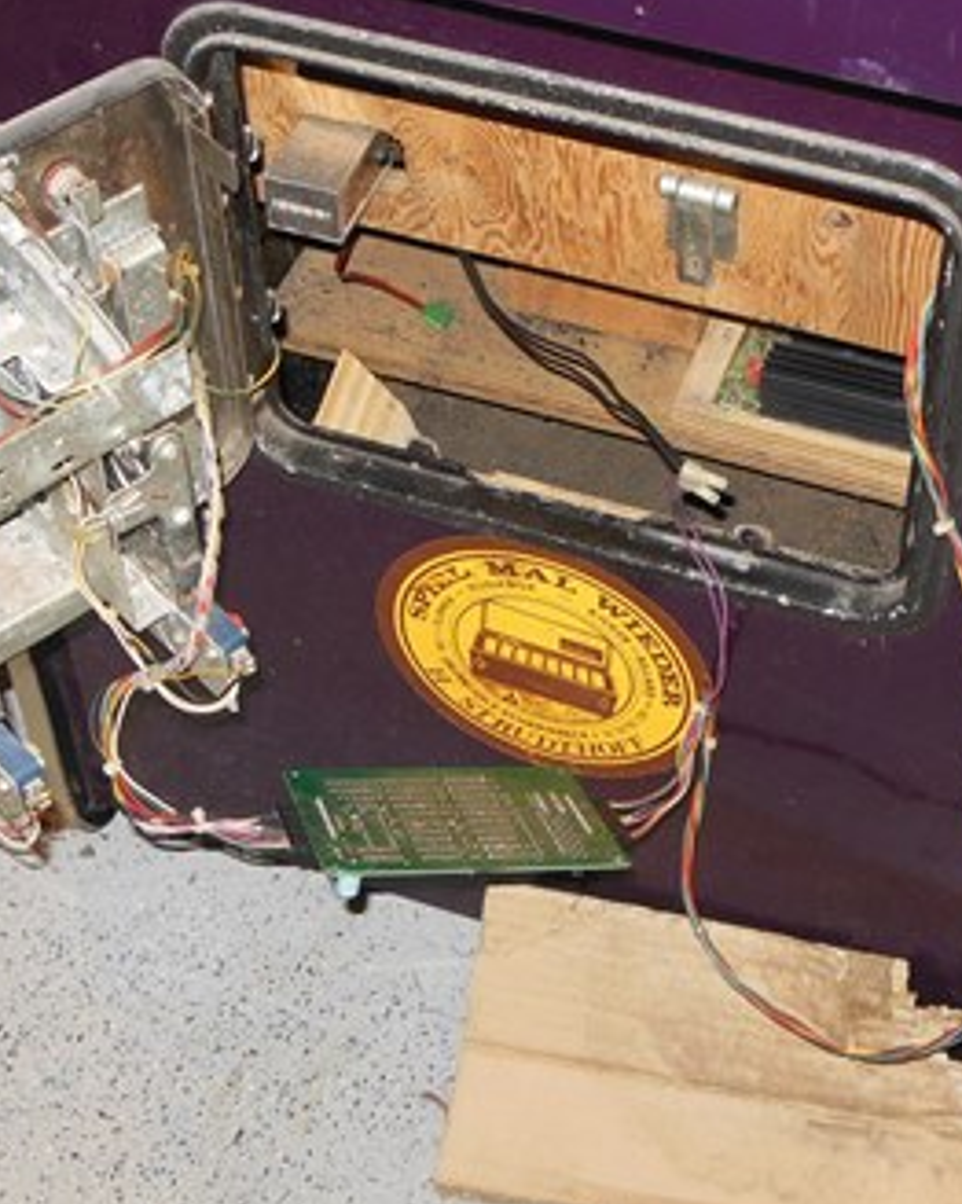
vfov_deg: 42.0
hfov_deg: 33.5
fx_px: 1567
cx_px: 250
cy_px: 606
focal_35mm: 44
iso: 250
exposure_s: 1/30
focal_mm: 6
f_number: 3.5
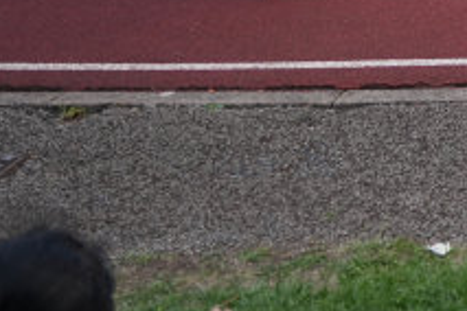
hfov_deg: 14.5
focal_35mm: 115
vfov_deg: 10.5
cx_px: 956
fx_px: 1492
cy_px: -391
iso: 250
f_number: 2.8
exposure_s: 1/640
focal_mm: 24
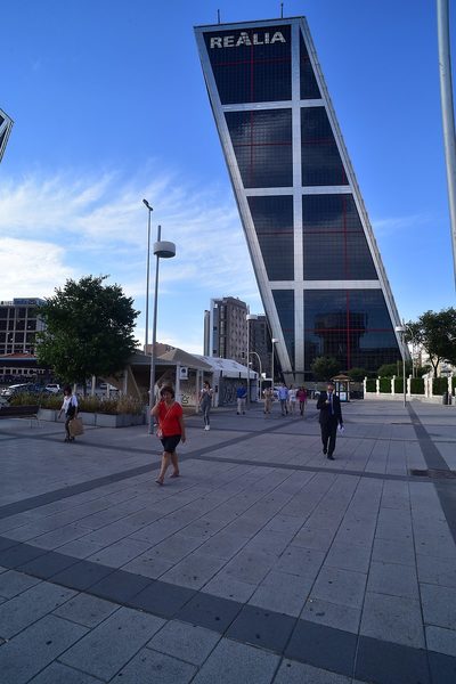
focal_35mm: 20
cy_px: 342
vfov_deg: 84.0
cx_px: 228
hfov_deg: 61.9
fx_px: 380
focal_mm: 20
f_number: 11
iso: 400
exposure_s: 1/320
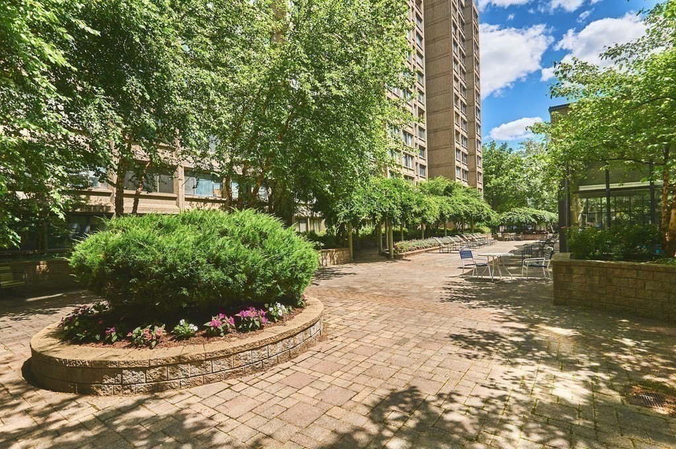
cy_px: 224
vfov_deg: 71.9
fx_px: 309
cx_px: 338
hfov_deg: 95.1
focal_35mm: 16
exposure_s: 1/320
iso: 200
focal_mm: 11
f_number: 8
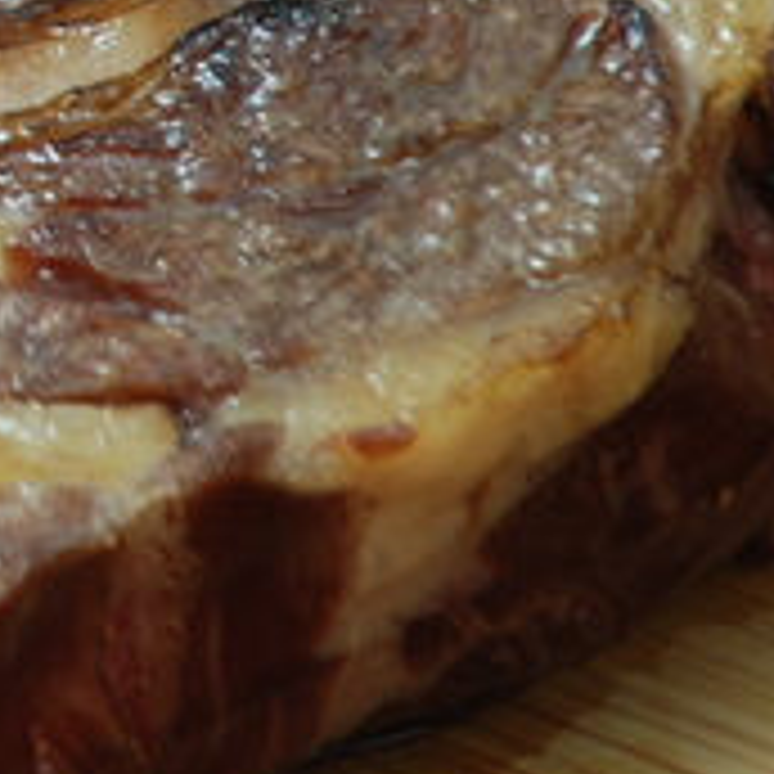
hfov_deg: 1.5
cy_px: -664
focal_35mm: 1203
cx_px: -1022
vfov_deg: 1.5
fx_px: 30432
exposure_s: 1.3
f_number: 5.6
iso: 100
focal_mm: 135
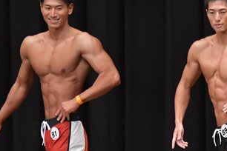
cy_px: 132
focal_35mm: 511
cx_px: 284
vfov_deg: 2.7
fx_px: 3222
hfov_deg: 4.0
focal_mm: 135
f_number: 5.6
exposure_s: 1/400
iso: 6400
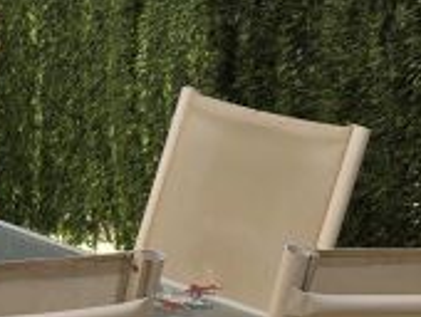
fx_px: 2107
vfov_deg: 8.6
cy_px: 171
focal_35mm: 173
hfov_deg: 11.2
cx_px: -114
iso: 80
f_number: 1.7
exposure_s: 1/4145
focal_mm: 6.3
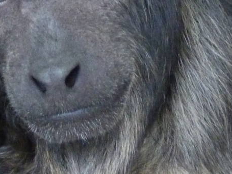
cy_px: 20
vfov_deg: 2.1
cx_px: -34
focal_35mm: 703
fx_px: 4710
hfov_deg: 2.8
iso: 800
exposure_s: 1/40
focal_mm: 36.1
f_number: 3.8
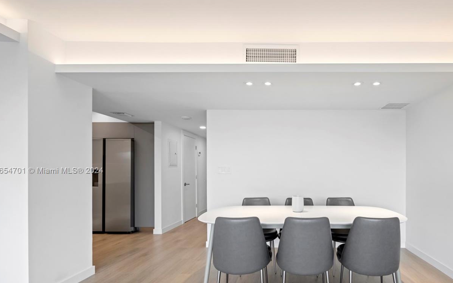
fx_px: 235
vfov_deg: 61.7
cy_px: 171
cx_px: 284
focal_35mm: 19
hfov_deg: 86.2
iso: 100
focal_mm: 14
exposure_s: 1/6
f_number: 9
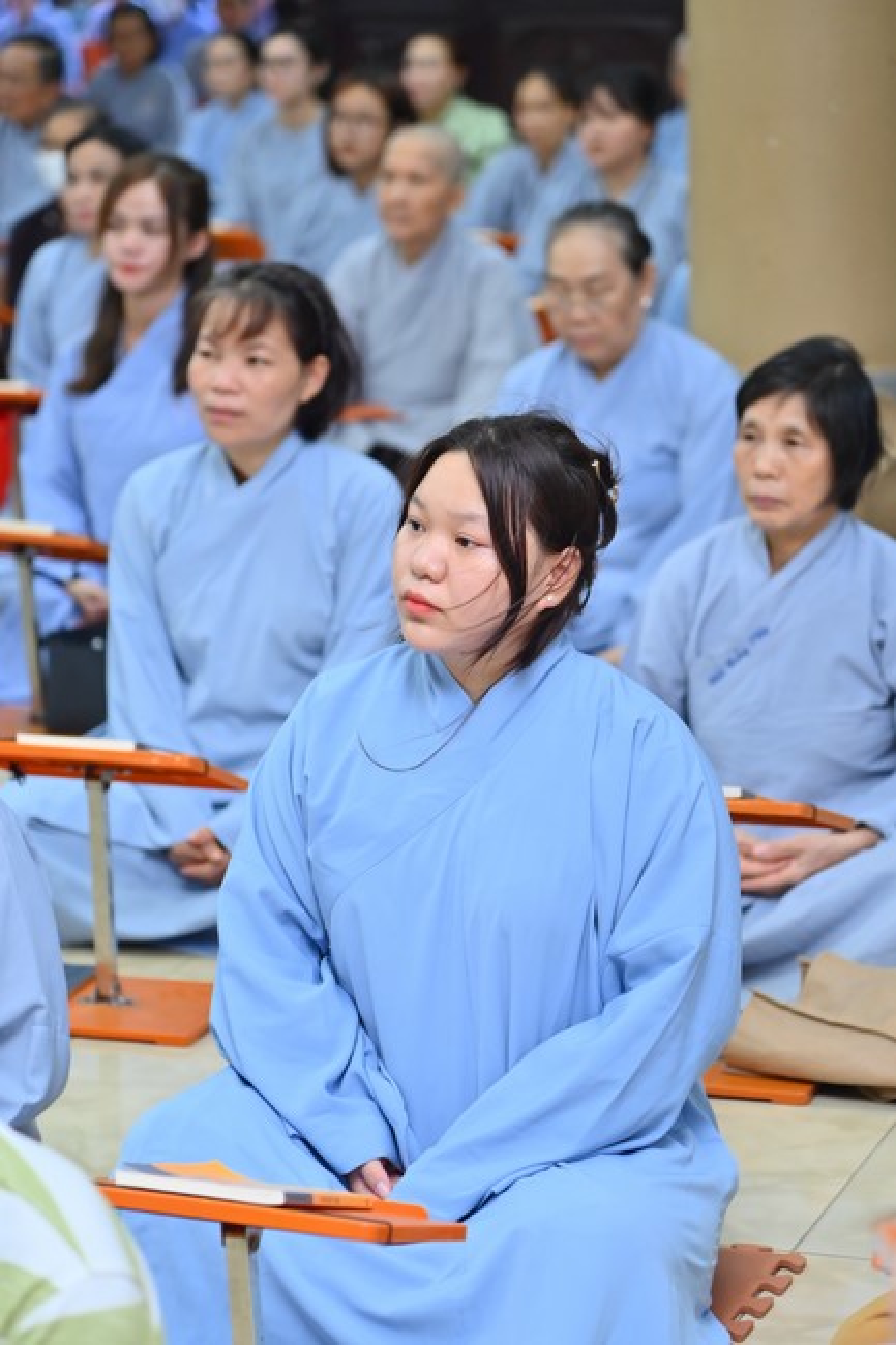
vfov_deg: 17.1
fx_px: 4482
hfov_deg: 11.4
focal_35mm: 120
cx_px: 448
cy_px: 672
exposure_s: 1/80
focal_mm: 120
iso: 1250
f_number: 4.5
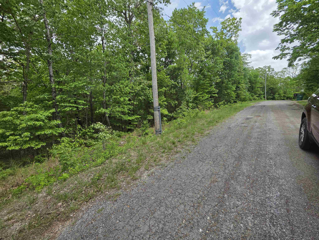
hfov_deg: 106.2
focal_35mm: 13
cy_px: 120
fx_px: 120
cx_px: 160
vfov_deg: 89.9
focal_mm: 2.2
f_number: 1.9
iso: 40
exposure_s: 1/1195
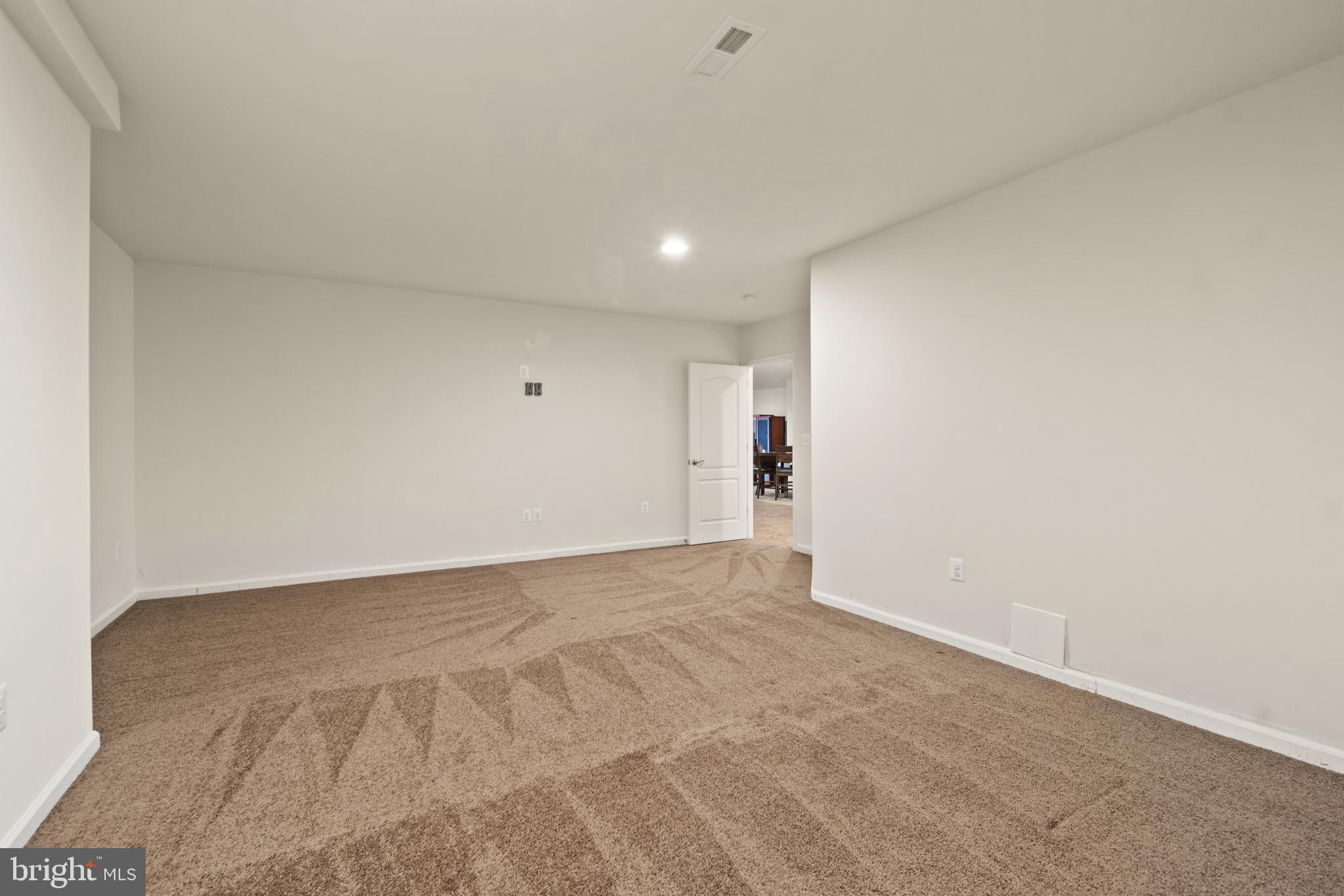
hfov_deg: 100.4
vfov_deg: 77.3
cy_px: 448
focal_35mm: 15
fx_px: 560
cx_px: 672
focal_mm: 10
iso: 100
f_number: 8
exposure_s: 8
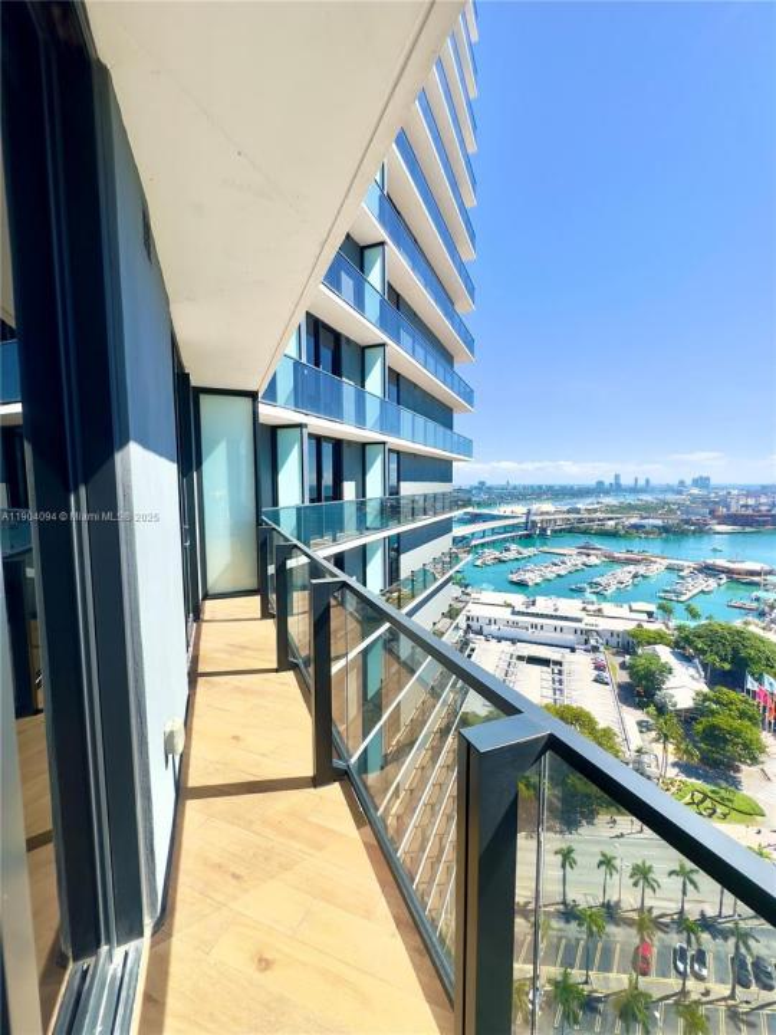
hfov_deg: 85.7
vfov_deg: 102.1
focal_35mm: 14
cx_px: 388
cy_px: 518
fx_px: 418
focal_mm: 2.22
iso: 50
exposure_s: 1/1595
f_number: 2.2
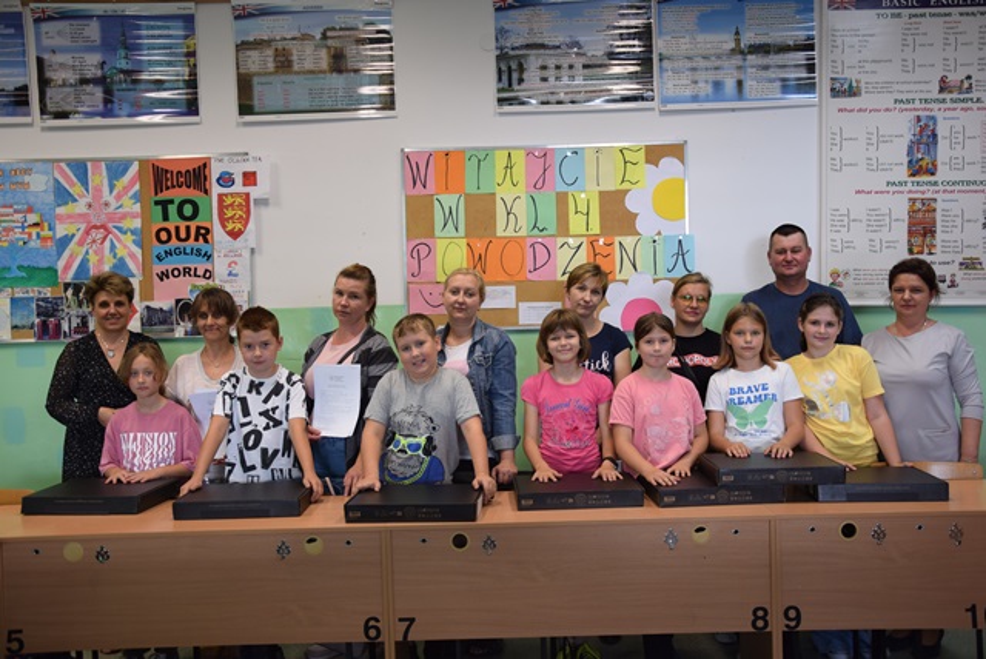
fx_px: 1028
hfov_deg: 51.2
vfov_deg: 35.6
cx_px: 493
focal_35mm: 38
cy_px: 330
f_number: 4
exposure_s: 1/60
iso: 400
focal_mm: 25
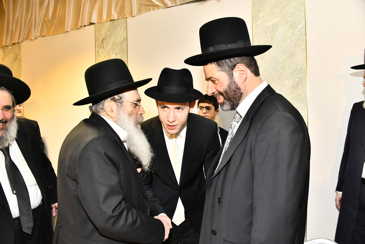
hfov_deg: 65.5
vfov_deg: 46.4
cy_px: 122
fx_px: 284
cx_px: 182
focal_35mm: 28
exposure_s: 1/125
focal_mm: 28
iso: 1000
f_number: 5.6
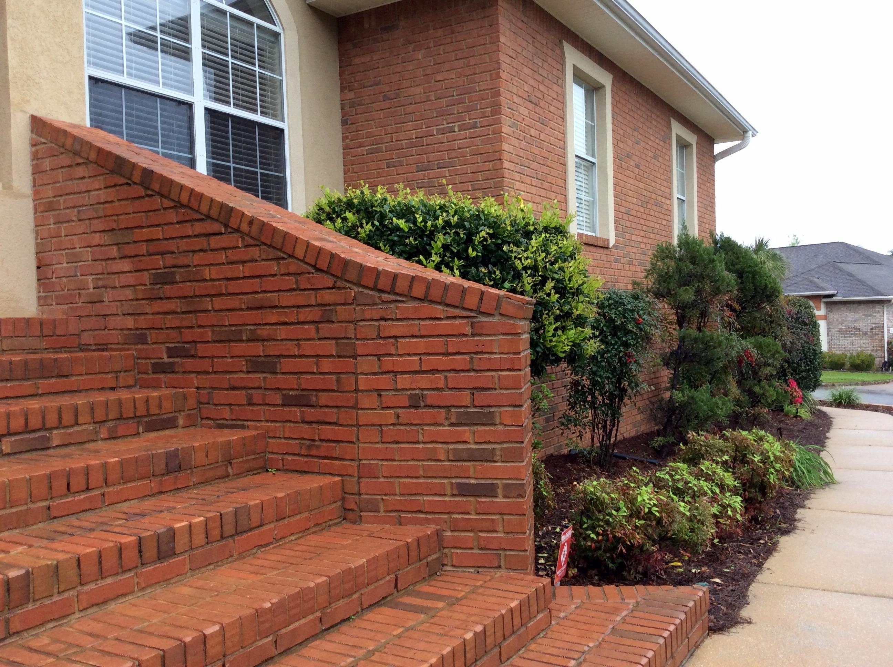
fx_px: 824
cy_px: 334
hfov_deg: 56.9
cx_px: 446
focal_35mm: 32
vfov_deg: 44.1
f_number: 2.4
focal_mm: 3.3
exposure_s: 1/40
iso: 40
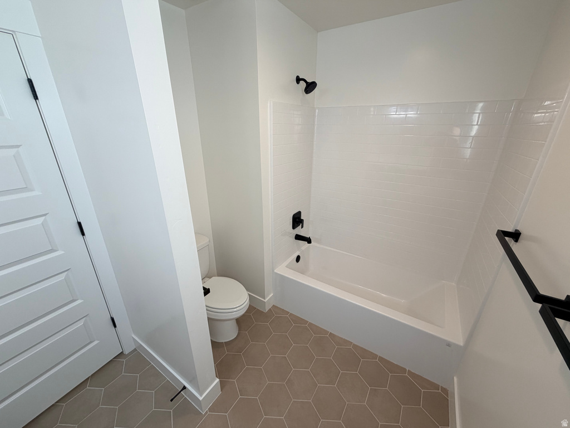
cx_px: 285
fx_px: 231
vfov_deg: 85.7
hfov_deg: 102.1
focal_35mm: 14
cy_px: 214
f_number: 2.2
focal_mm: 2.22
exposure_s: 1/120
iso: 100
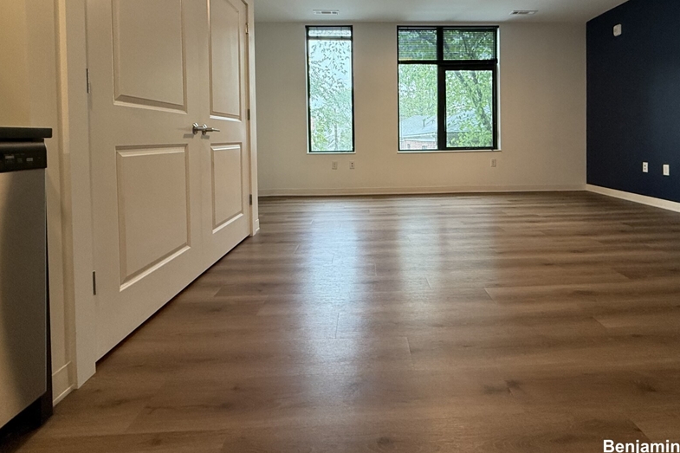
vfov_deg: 62.7
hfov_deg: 86.5
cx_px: 383
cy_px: 146
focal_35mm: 19
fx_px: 359
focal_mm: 2.22
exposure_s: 1/120
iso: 320
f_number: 2.2
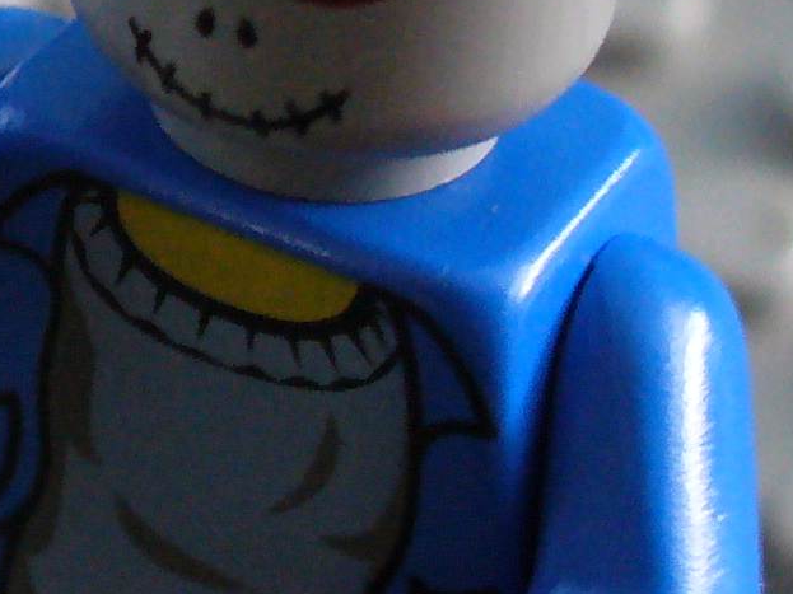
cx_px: -276
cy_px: -156
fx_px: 3481
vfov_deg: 9.6
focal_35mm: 152
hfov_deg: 12.5
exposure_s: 1/8
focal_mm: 6.1
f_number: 2.8
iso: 200
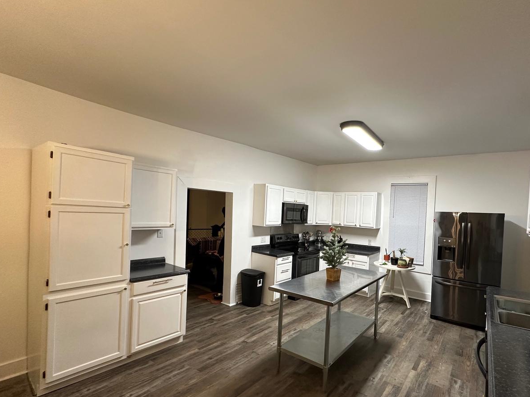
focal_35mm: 17
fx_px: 260
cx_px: 317
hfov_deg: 89.9
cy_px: 220
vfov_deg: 74.5
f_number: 2.2
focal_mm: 2.22
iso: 250
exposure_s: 1/60
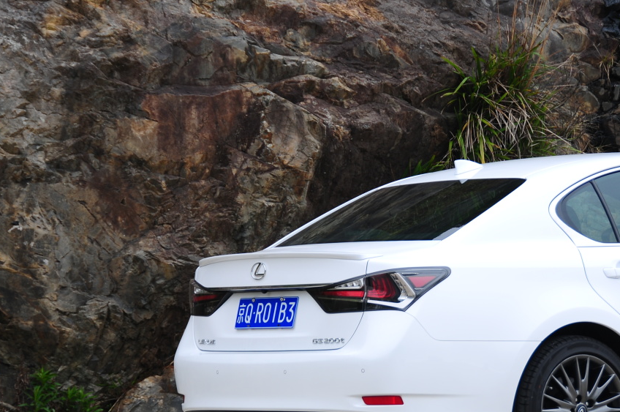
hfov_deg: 10.8
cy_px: 224
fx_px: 3285
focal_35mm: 191
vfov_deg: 7.2
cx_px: 371
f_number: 6.3
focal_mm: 90
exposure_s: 1/160
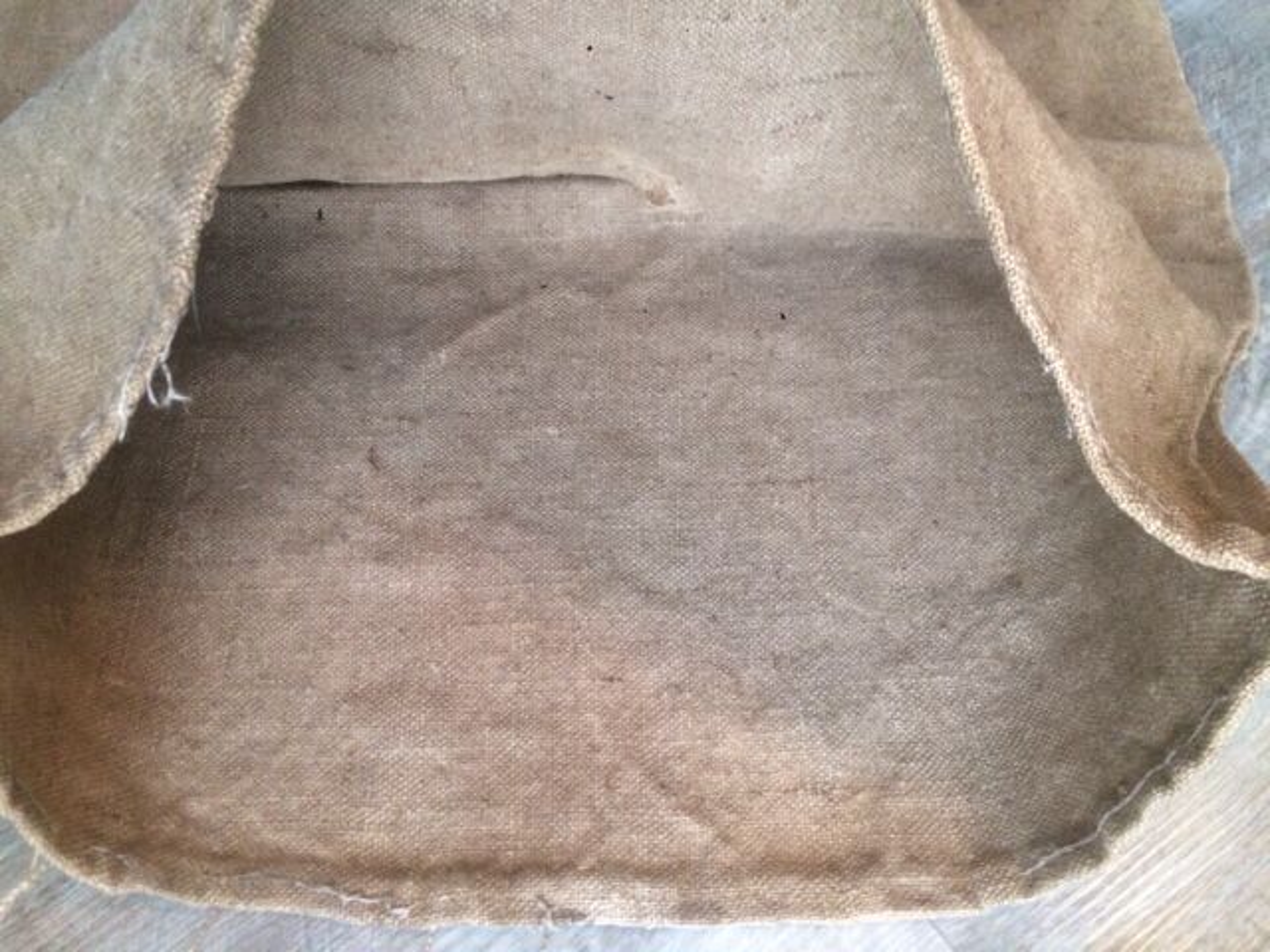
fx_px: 1064
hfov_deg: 61.7
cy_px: 476
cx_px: 635
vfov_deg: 48.2
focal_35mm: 29
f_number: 2.2
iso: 250
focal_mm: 4.15
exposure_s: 1/33
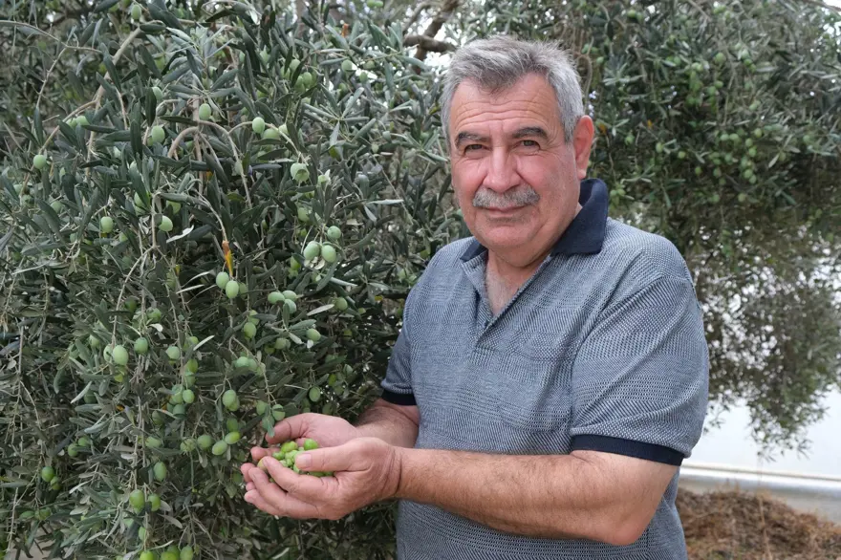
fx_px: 817
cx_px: 420
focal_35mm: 35
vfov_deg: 37.8
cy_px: 280
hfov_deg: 54.5
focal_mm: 23.3
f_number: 5
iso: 160
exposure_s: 1/170
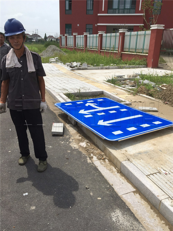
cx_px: 86
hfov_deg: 48.2
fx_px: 193
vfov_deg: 61.7
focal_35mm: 29
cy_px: 116
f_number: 2.2
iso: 25
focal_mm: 4.15
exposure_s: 1/3205
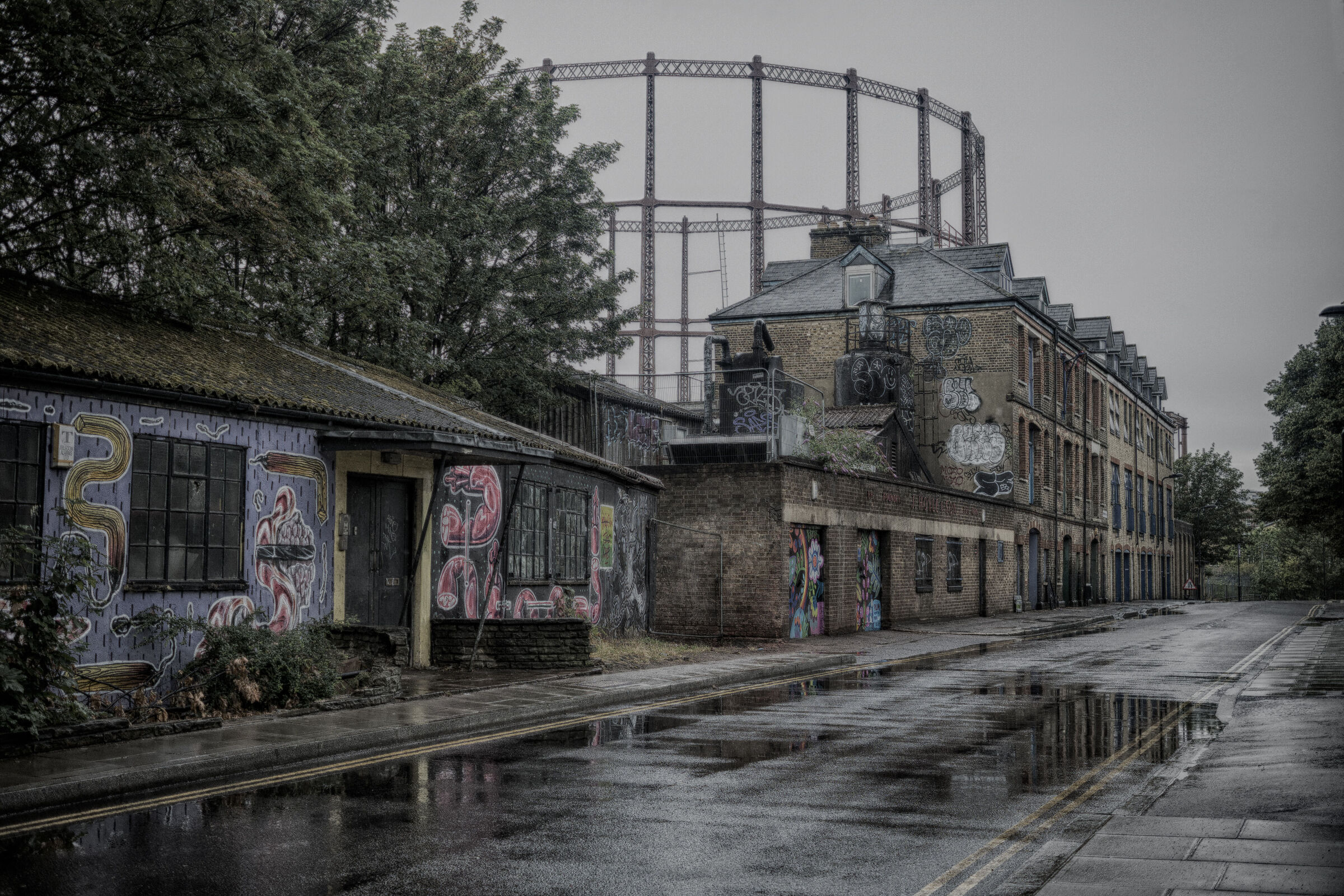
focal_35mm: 41
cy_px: 448
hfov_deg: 47.4
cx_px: 672
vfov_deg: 32.6
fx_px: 1531
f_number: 2.8
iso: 400
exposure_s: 1/750
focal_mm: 27
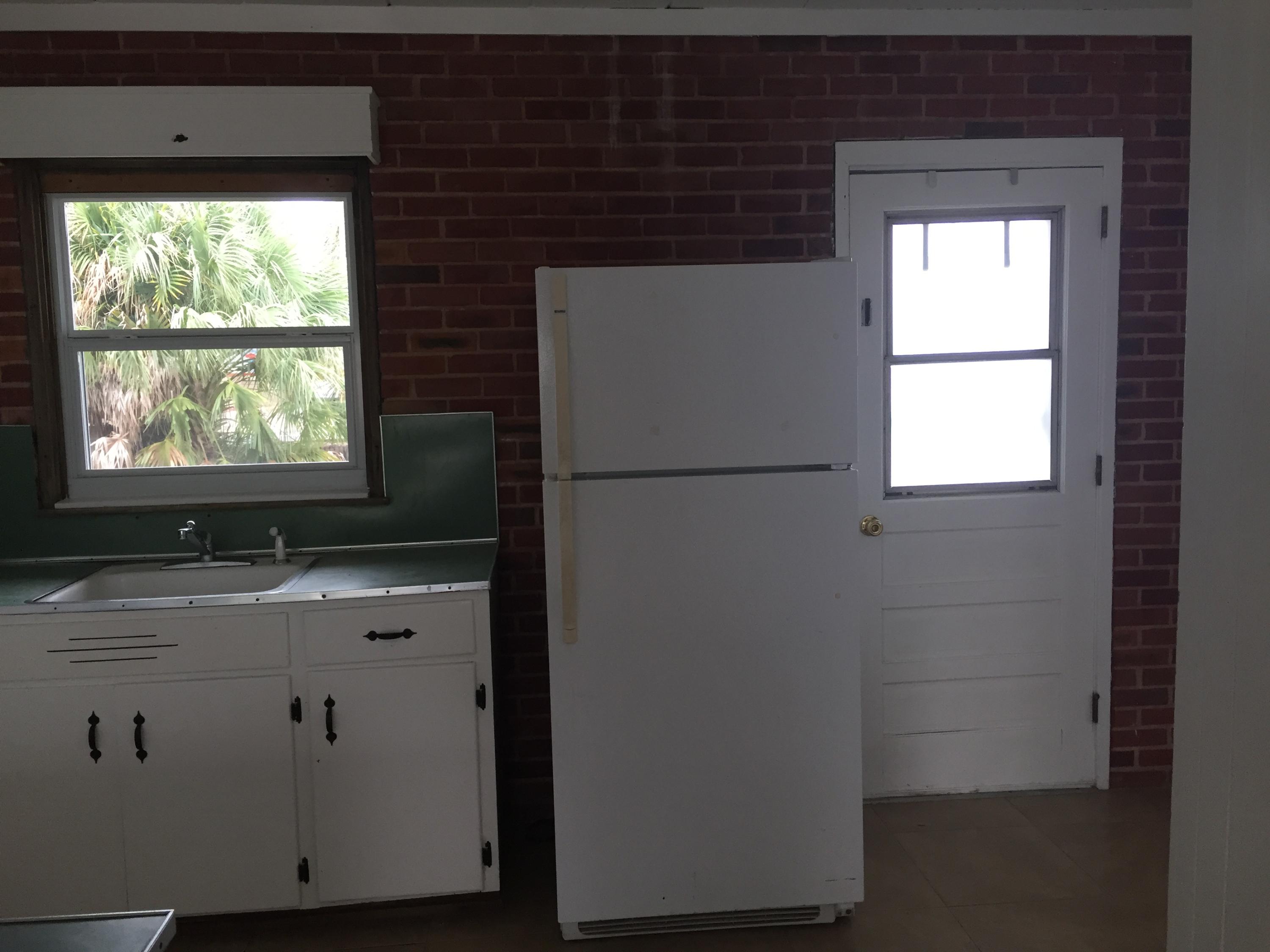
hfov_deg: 61.7
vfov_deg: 48.2
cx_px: 635
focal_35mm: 29
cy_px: 476
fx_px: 1064
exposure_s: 1/30
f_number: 2.2
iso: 40
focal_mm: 4.15
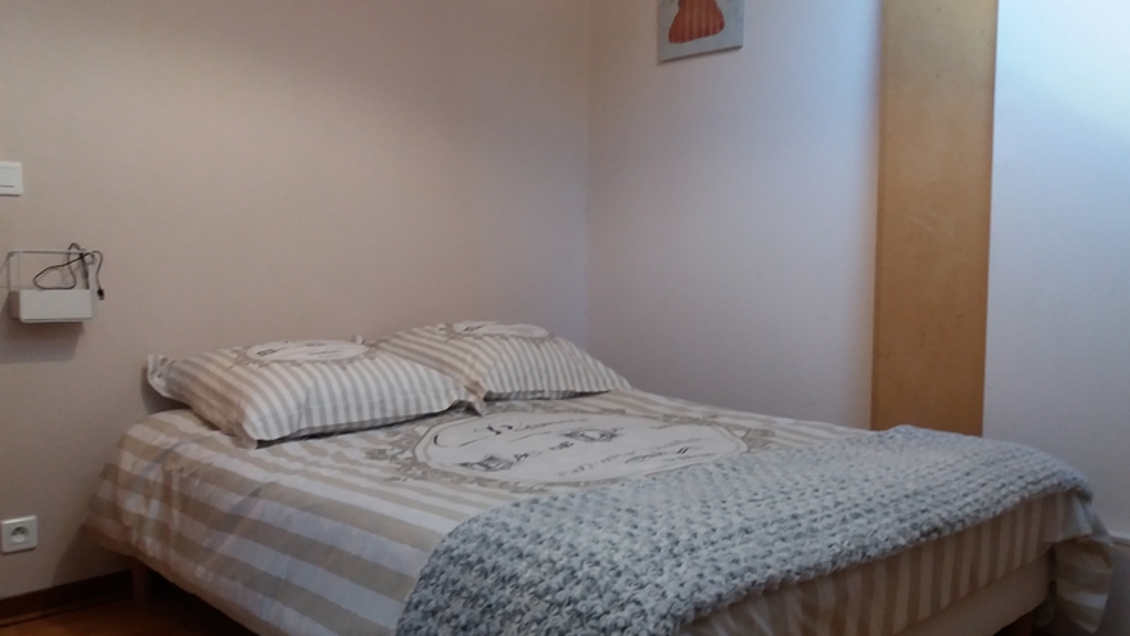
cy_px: 343
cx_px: 559
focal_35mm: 31
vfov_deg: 37.7
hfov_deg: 62.6
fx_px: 929
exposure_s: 1/20
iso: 160
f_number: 1.9
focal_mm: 3.7
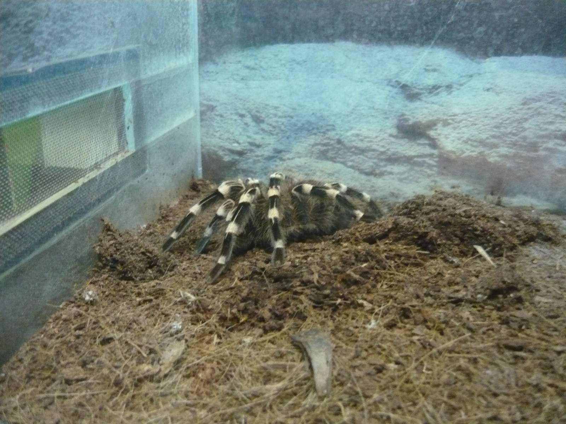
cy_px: 212
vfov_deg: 42.9
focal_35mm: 33
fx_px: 540
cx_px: 283
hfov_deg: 55.4
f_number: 2.8
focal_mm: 5.5
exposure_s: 1/13
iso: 800
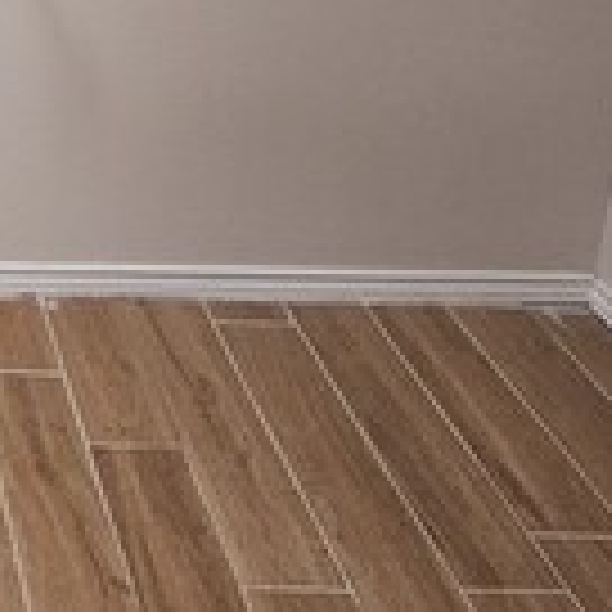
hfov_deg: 25.8
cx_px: -234
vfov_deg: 25.4
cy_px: -261
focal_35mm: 54
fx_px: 1080
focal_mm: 2.2
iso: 320
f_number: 2.2
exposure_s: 1/40
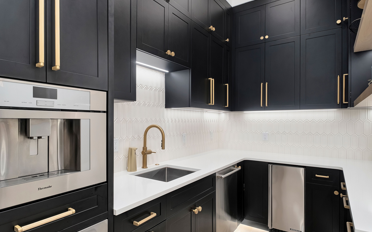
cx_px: 160
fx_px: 213
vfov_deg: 57.2
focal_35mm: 21
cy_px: 123
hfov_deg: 81.8
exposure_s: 1/125
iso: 800
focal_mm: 10
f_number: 7.1
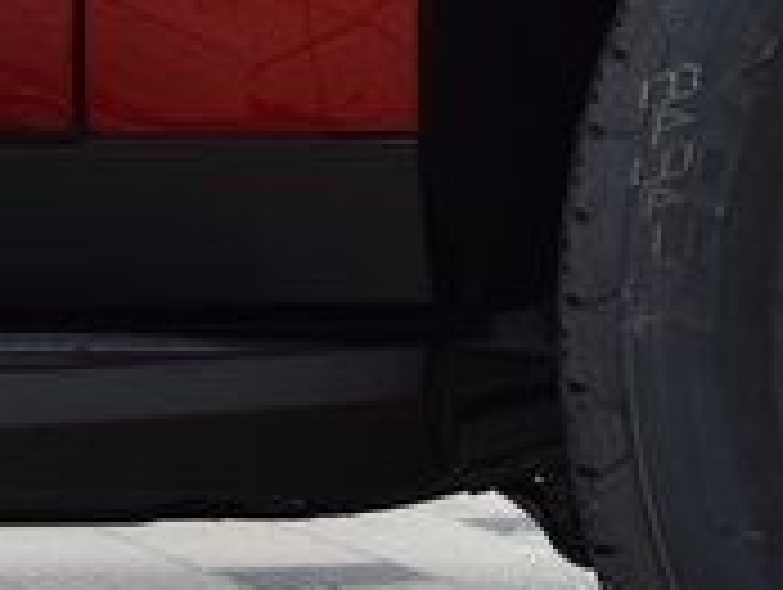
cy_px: 304
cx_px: 1426
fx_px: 3601
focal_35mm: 159
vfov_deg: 9.4
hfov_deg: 11.5
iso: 800
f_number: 6.3
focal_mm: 30
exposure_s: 1/15
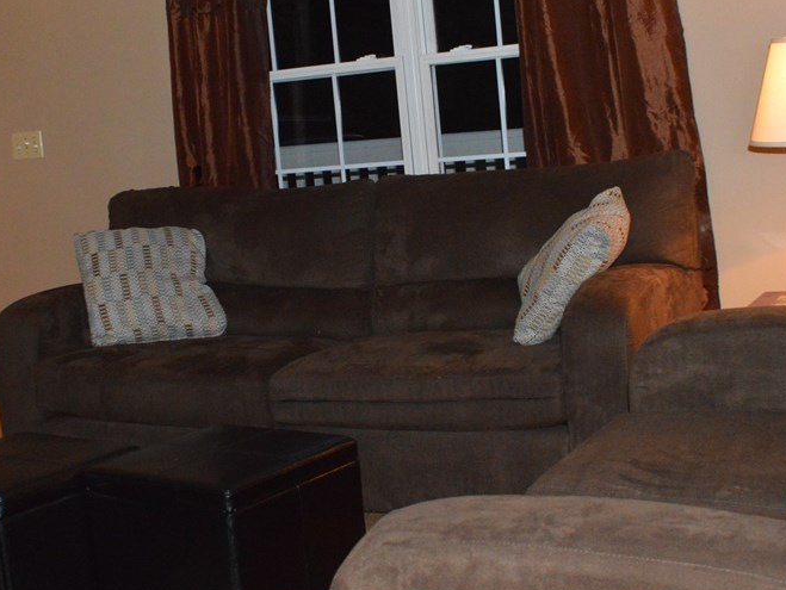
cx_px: 370
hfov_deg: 25.6
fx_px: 1727
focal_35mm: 76
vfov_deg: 19.4
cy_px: 251
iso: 3200
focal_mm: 32
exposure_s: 1/60
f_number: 4.8
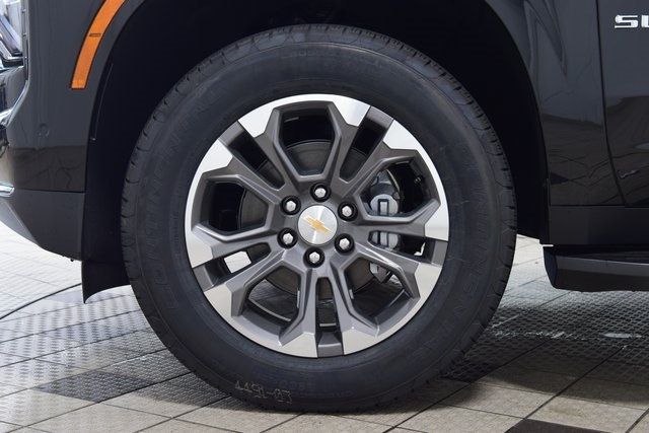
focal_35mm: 57
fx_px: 1028
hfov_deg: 35.0
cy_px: 216
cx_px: 324
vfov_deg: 23.8
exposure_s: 1/15
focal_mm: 38
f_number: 6.3
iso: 800
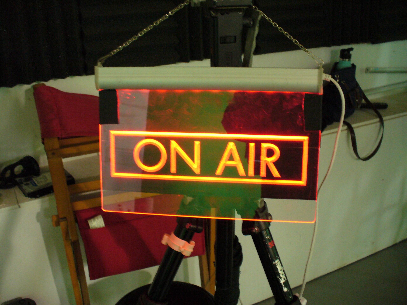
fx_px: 435
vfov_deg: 38.7
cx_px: 204
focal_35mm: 37
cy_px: 152
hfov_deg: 50.1
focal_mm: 6.1
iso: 200
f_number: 2.8
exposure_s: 1/8
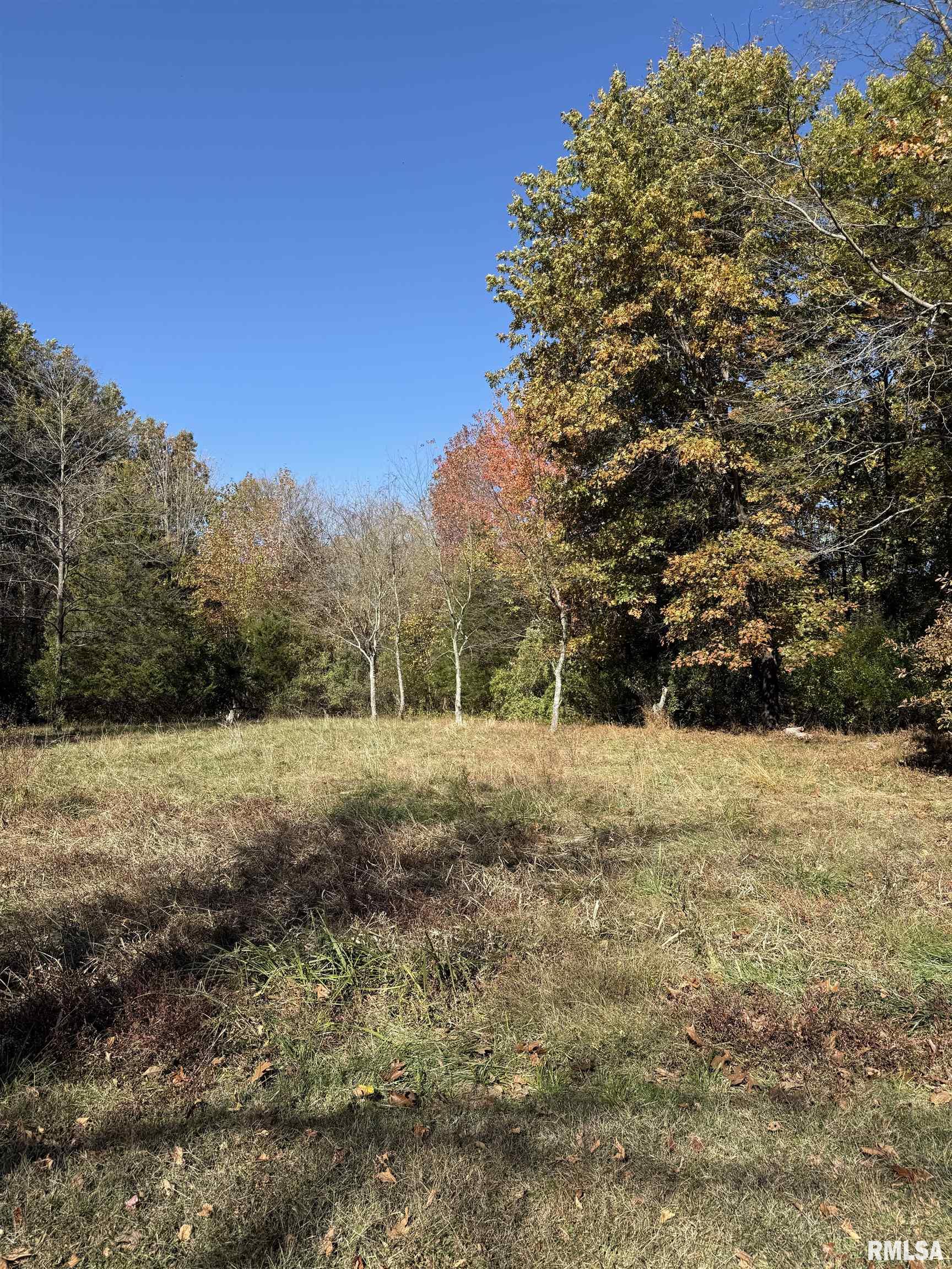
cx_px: 476
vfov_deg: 71.6
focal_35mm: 24
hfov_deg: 56.8
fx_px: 880
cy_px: 634
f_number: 1.78
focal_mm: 6.76
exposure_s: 1/2445
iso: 80
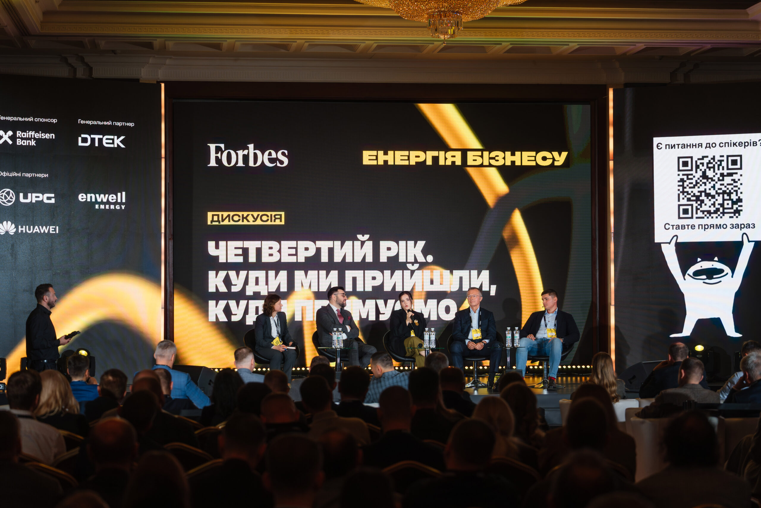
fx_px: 1480
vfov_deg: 19.5
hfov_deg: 28.8
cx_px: 380
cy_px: 254
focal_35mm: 70
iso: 800
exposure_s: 1/125
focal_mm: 70
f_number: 2.8
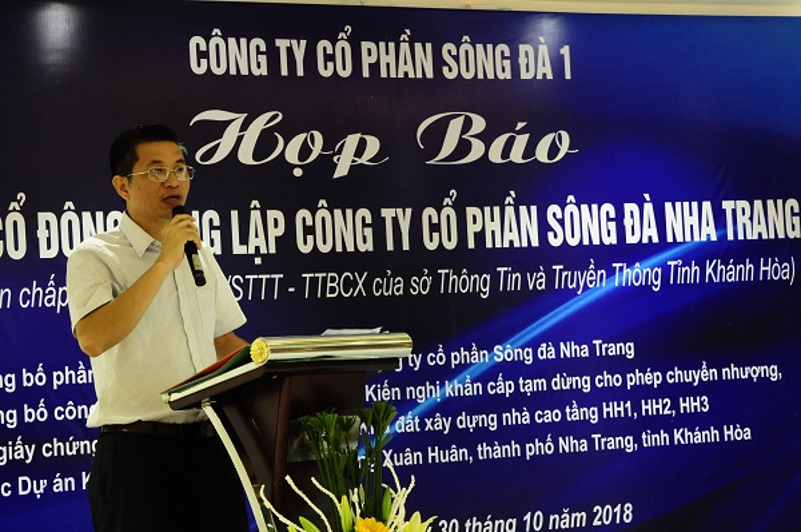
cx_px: 400
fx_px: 1866
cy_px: 266
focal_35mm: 84
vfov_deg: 16.2
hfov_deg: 24.2
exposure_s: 1/25
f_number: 8
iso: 2000
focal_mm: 56
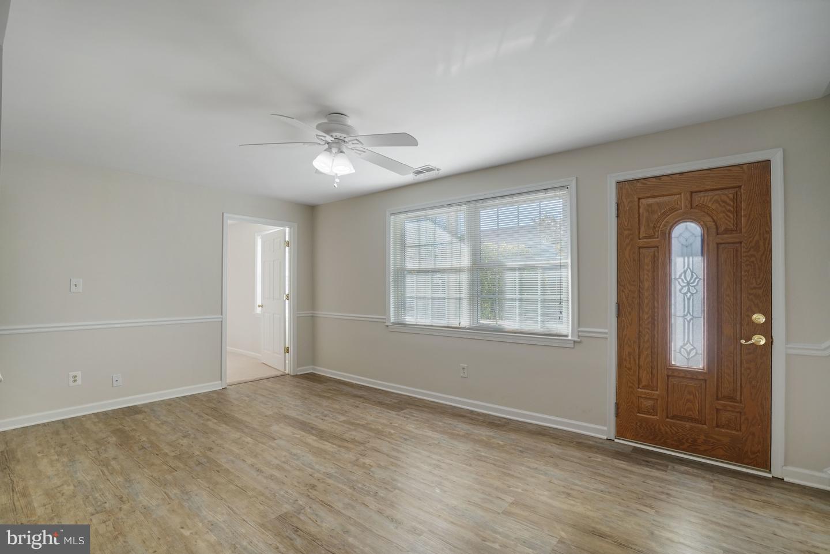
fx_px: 369
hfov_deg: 96.7
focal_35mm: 16
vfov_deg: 73.8
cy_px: 277
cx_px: 415
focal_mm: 16
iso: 1250
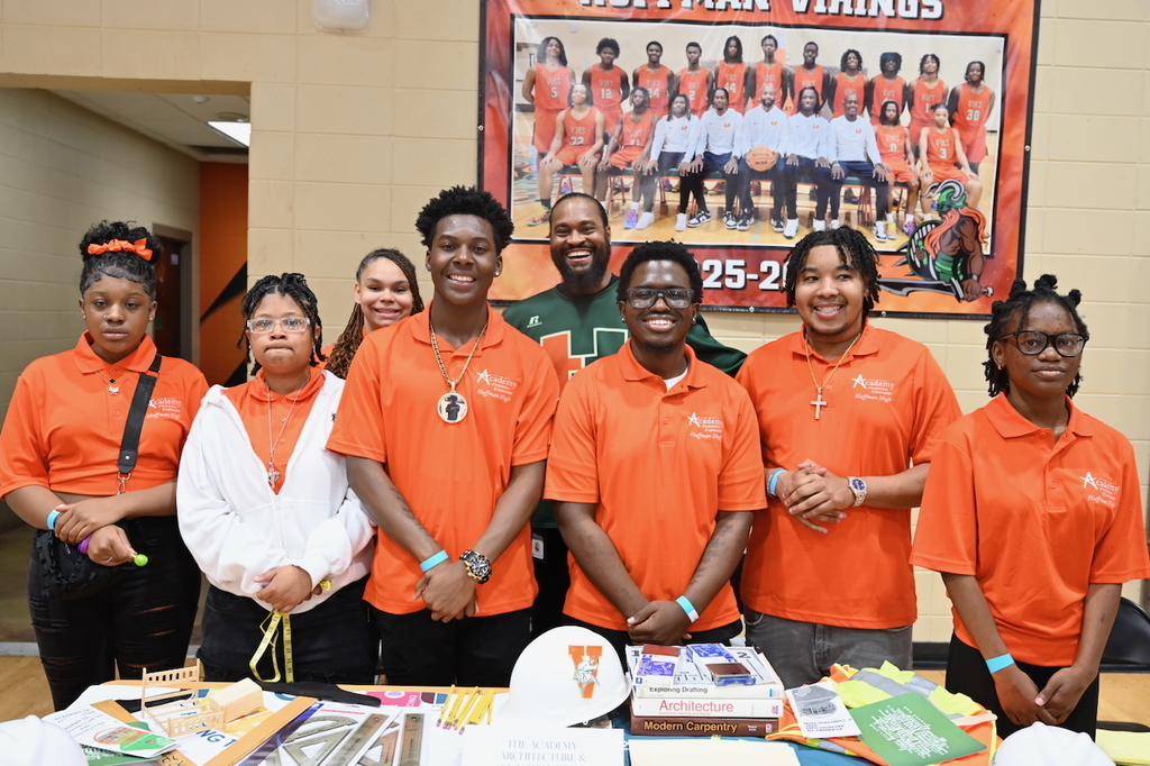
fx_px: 958
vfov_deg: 43.6
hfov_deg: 61.9
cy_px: 383
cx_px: 575
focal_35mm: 30
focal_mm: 30
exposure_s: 1/125
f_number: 4
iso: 900
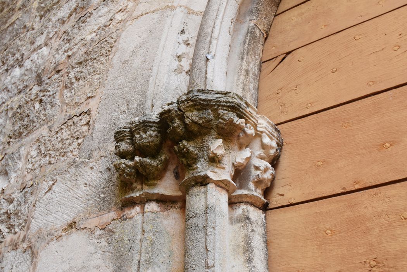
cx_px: 204
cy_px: 136
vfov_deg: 36.9
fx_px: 407
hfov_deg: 53.1
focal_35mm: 36
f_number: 4.5
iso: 400
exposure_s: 1/80
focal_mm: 24
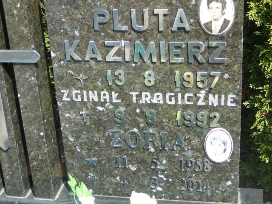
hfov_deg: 29.8
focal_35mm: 65
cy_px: 102
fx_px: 511
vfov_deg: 22.6
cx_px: 136
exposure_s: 1/250
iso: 80
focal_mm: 9.7
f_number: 3.6
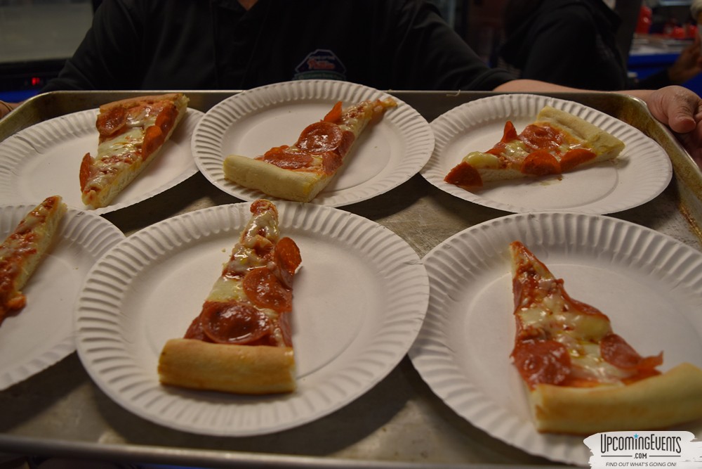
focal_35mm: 32
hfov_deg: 59.5
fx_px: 614
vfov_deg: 41.7
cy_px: 234
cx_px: 351
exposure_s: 1/80
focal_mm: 21
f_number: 4.5
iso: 400
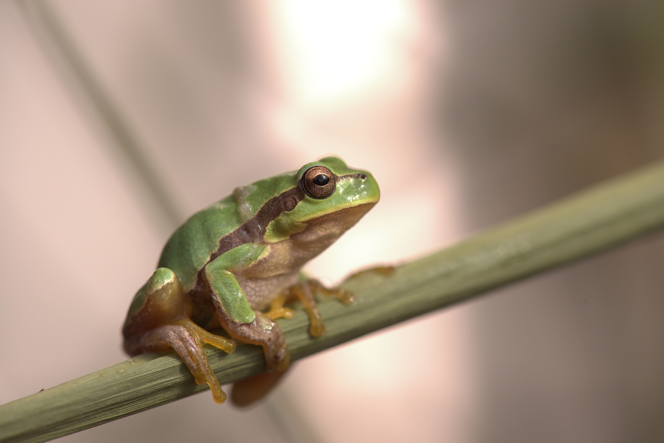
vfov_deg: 13.0
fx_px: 1937
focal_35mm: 105
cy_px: 222
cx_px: 332
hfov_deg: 19.5
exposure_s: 1/200
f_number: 9
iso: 800
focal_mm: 105
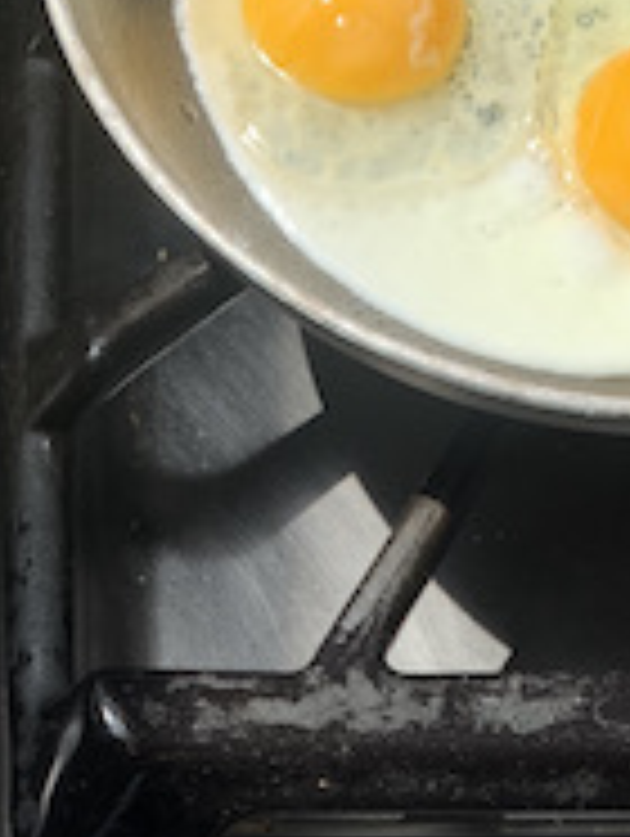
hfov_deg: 15.9
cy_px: 1109
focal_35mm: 93
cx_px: 387
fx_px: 2252
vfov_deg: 19.3
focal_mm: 4.25
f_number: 1.8
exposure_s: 1/257
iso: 25
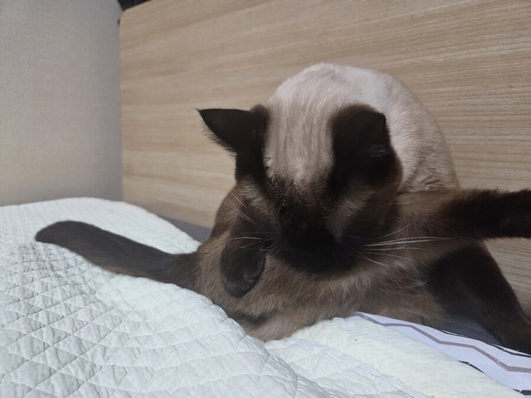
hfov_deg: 73.9
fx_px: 353
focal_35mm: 23
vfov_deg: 58.9
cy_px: 199
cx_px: 266
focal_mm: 5.4
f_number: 1.8
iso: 1000
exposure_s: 1/120
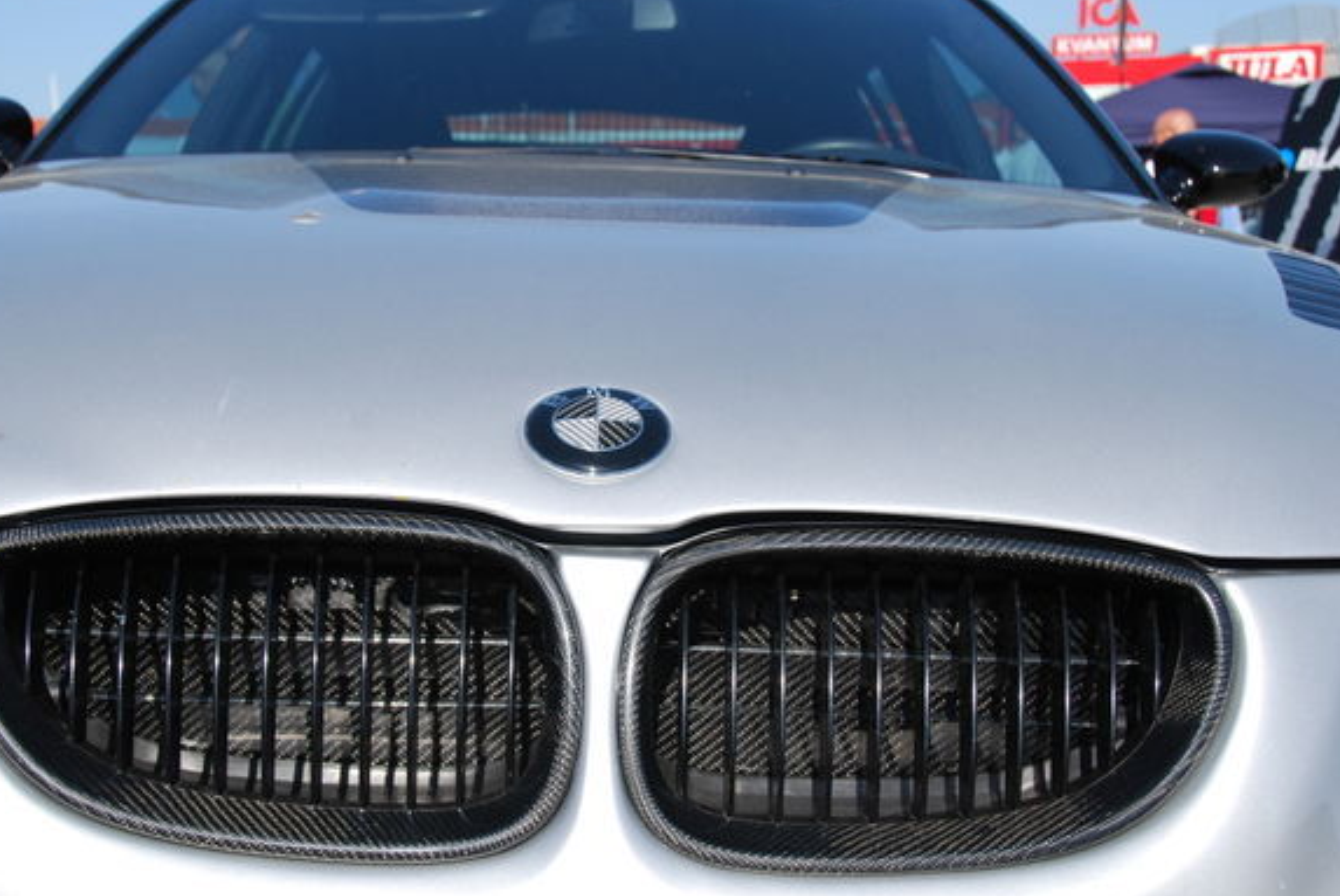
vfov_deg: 27.8
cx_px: 603
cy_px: 473
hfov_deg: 40.6
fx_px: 1809
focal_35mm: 49
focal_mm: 29
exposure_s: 1/250
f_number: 8
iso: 100
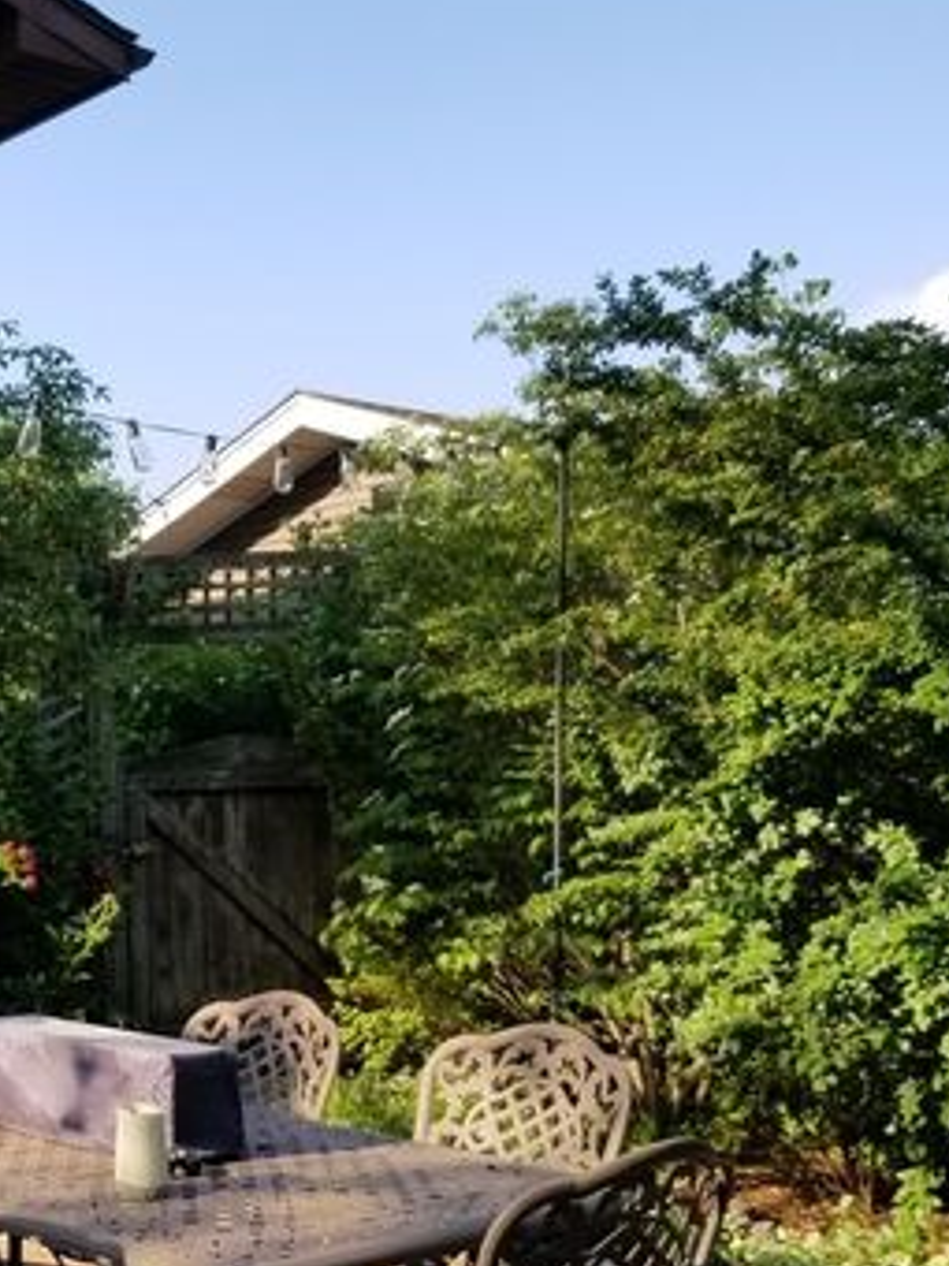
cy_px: 773
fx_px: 1864
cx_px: 93
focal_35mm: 51
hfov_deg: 27.5
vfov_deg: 37.3
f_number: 1.7
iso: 50
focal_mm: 4.25
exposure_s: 1/1045
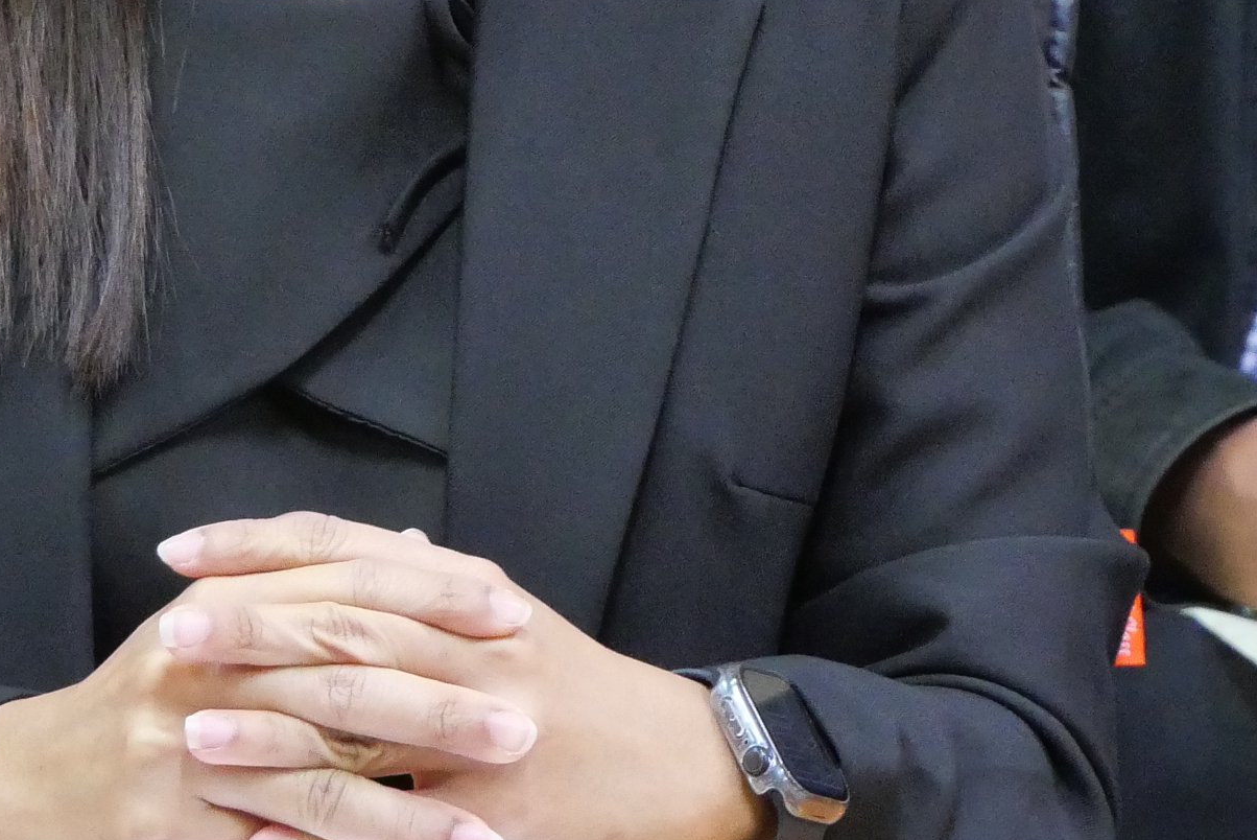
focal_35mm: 333
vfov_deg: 4.1
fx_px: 11632
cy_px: -202
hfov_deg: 6.2
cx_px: 172
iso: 3200
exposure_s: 1/15
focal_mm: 52
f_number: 5.6
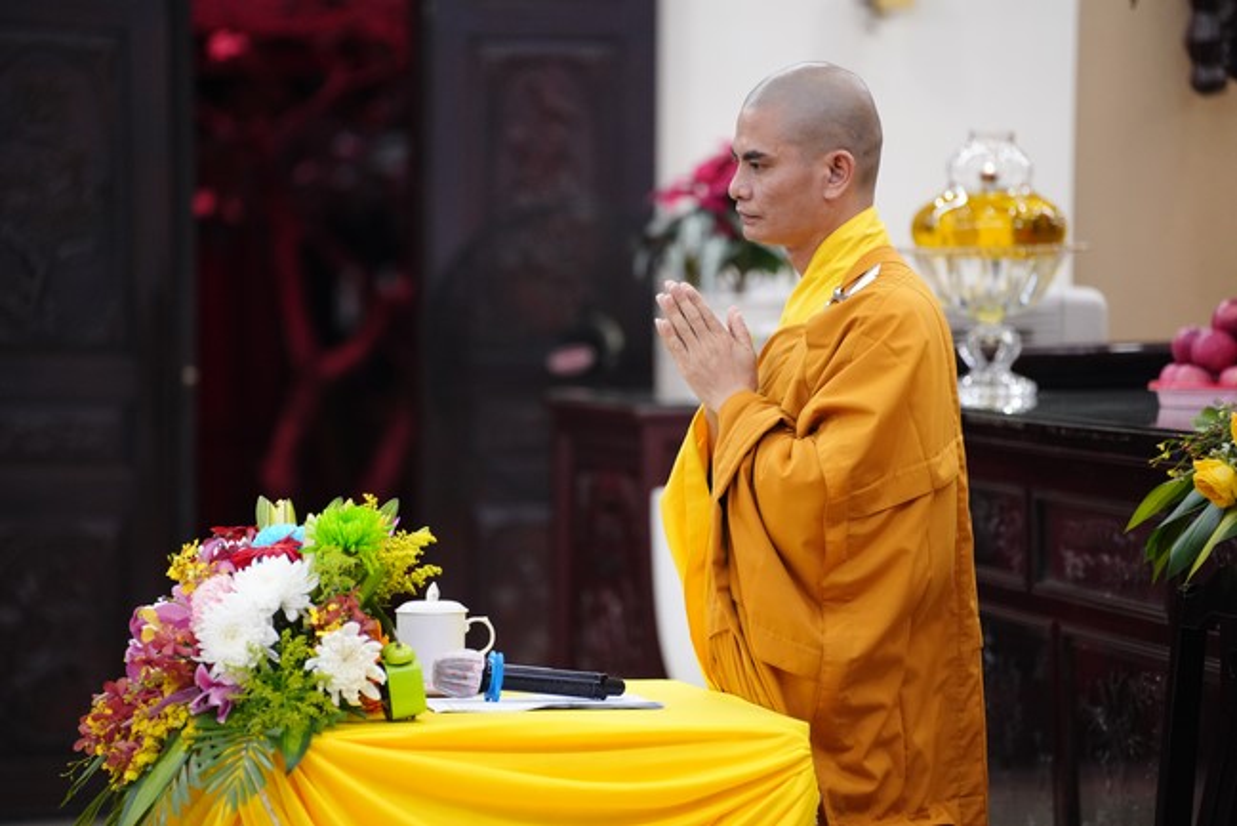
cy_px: 413
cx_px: 618
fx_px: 5155
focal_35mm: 150
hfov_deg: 13.7
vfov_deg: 9.2
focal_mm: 150
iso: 4000
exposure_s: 1/125
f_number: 2.8
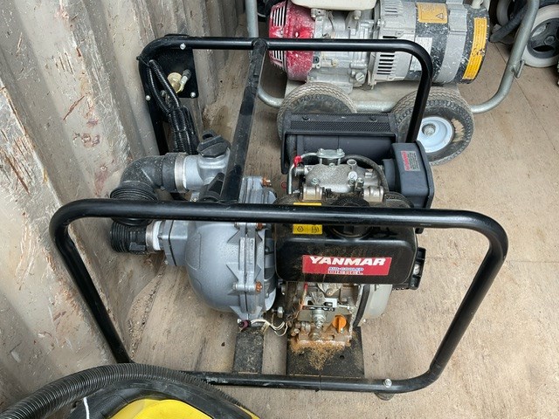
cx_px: 280
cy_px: 210
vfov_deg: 48.2
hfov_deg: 61.7
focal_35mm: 29
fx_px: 468
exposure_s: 1/100
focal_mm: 3
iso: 32
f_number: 1.8
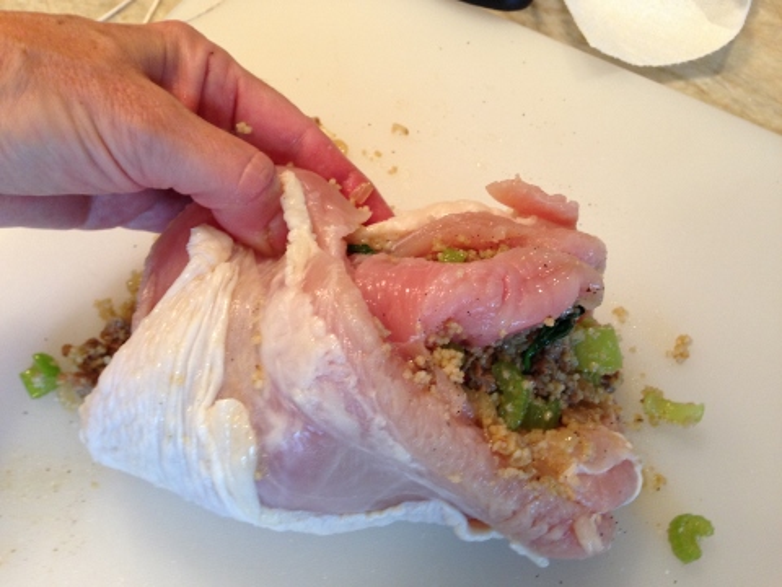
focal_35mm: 33
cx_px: 391
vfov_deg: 42.9
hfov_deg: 55.4
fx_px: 745
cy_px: 294
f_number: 2.4
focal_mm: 4.12
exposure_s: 1/20
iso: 100
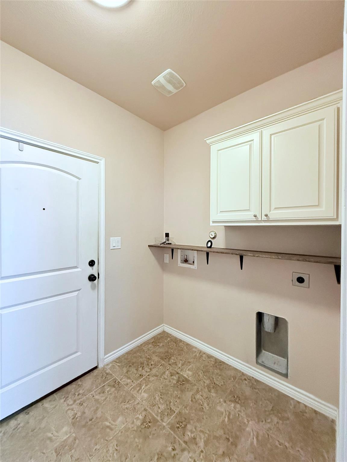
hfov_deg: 85.7
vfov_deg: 102.1
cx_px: 174
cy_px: 231
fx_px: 187
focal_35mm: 14
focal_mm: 2.22
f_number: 2.2
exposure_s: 1/60
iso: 800
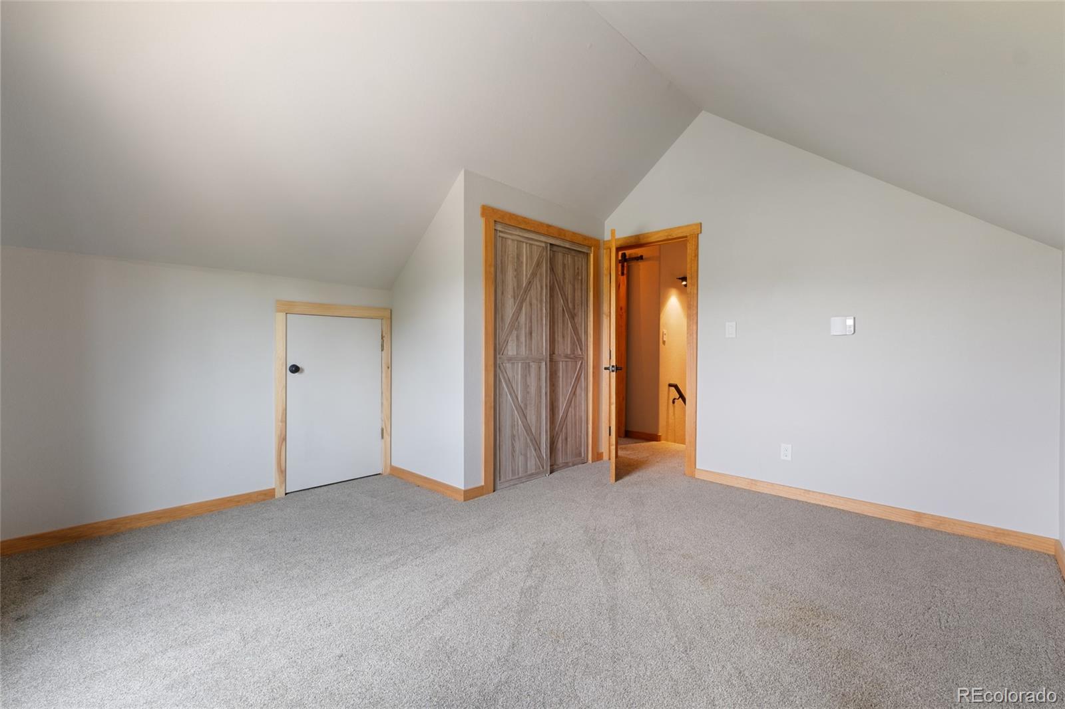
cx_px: 532
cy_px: 354
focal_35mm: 15
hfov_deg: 100.4
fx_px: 444
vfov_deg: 77.3
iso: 250
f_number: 9
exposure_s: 1
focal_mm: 10
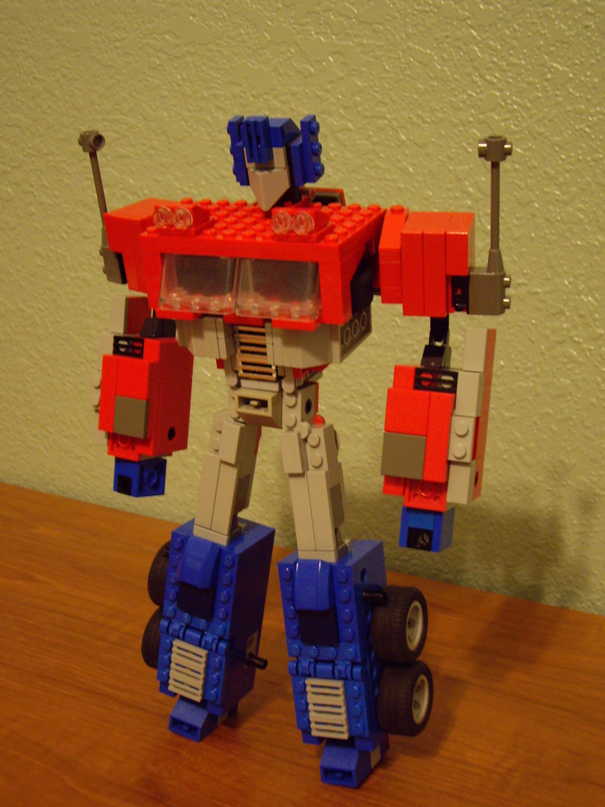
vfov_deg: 37.5
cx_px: 307
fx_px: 1189
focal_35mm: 51
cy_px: 401
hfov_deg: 28.6
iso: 200
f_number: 3
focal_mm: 7.6
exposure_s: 1/10
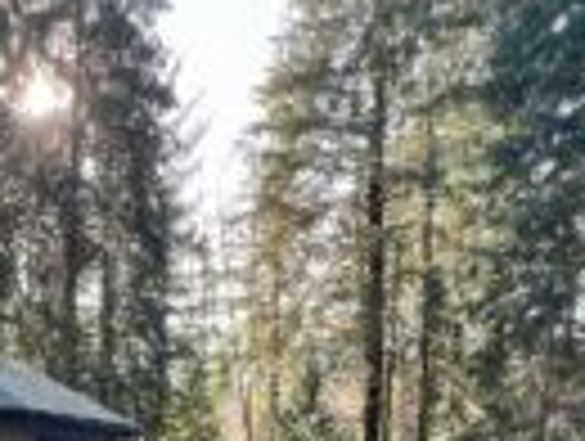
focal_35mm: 40
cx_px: 104
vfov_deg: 31.7
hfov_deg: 44.1
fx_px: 677
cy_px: 490
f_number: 1.8
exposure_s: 1/99
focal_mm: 1.57
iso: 50
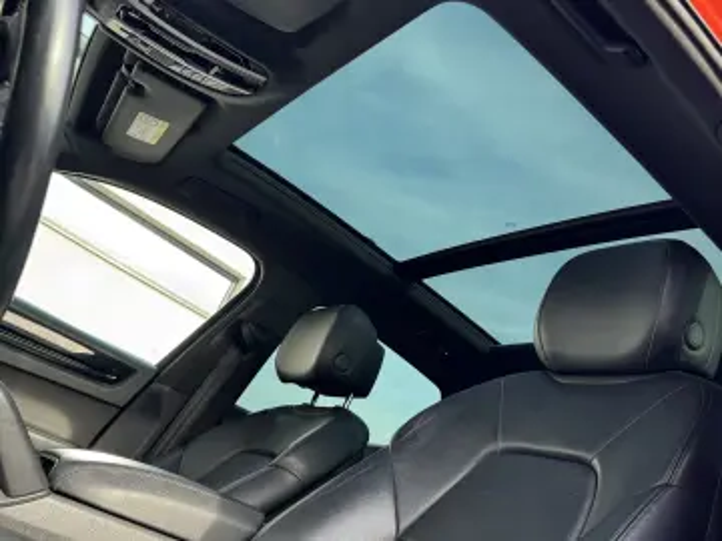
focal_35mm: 24
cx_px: 361
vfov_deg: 56.8
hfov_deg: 71.6
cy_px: 270
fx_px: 501
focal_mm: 6.76
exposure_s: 1/121
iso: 64
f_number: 1.78
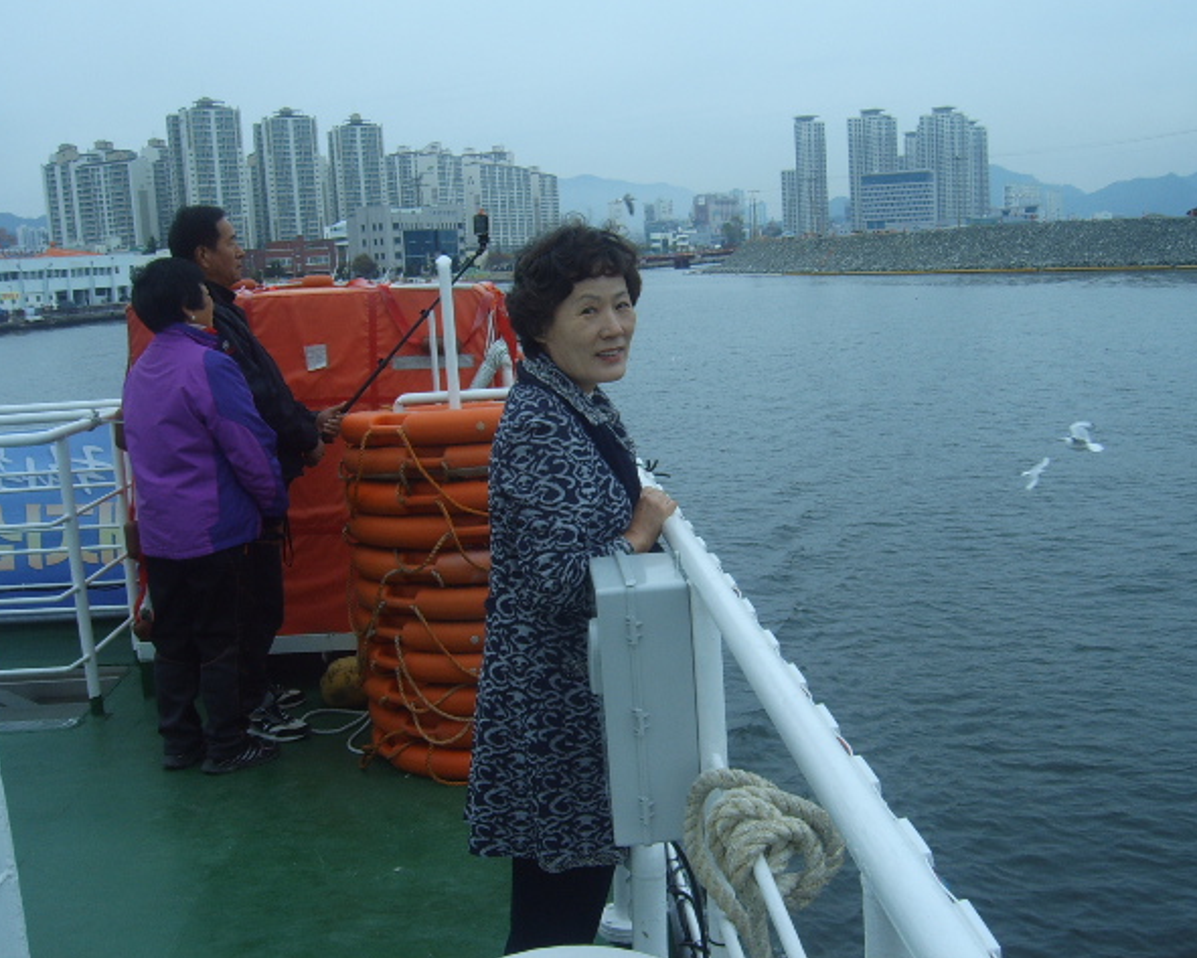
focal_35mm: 37
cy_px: 478
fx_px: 1311
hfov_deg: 49.1
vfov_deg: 40.1
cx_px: 589
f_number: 5.8
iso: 50
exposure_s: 1/125
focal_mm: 5.8
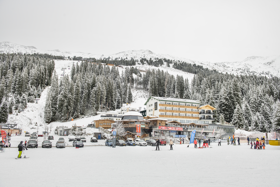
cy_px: 94
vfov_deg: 42.3
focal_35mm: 31
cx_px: 140
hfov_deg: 60.3
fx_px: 241
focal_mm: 31
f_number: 6.3
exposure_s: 1/200
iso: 200
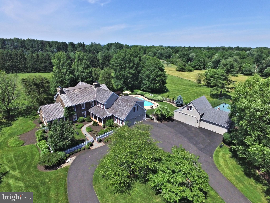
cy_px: 102
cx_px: 135
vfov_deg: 66.0
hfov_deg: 81.7
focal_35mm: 20
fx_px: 156
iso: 400
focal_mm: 3.61
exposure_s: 1/6410
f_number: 2.8
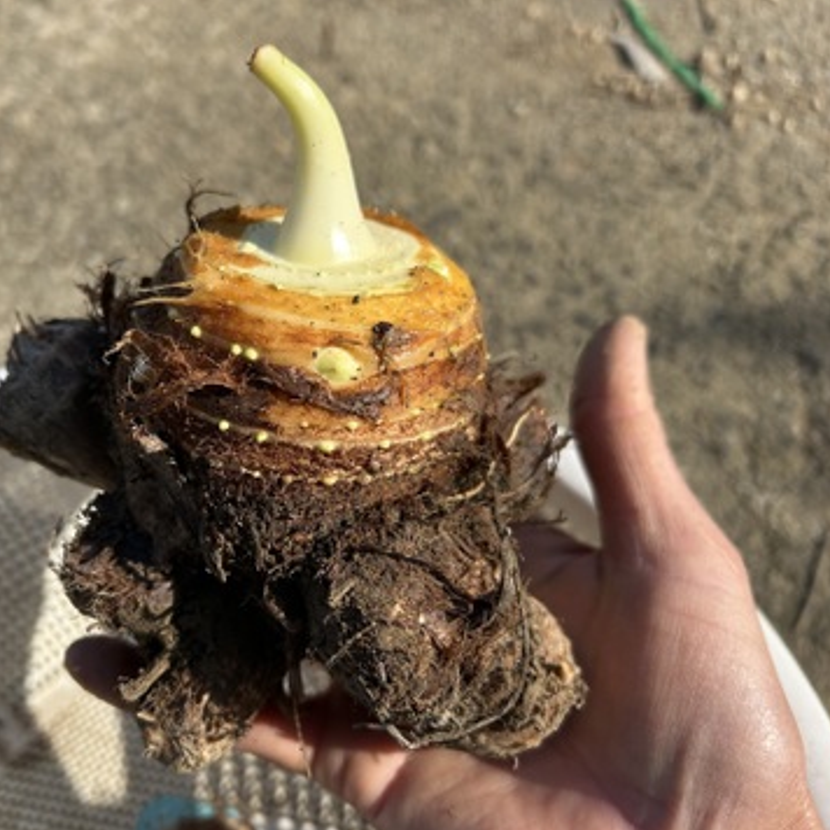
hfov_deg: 51.5
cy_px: 417
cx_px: 275
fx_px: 841
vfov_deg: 52.5
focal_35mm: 31
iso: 50
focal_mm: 5.7
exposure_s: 1/2123
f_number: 1.5
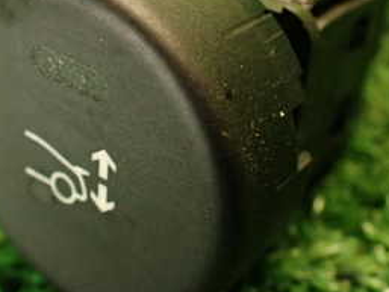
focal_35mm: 70
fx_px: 787
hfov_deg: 27.7
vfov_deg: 21.0
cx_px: 174
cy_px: 139
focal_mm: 5.4
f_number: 2.3
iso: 500
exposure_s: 1/30
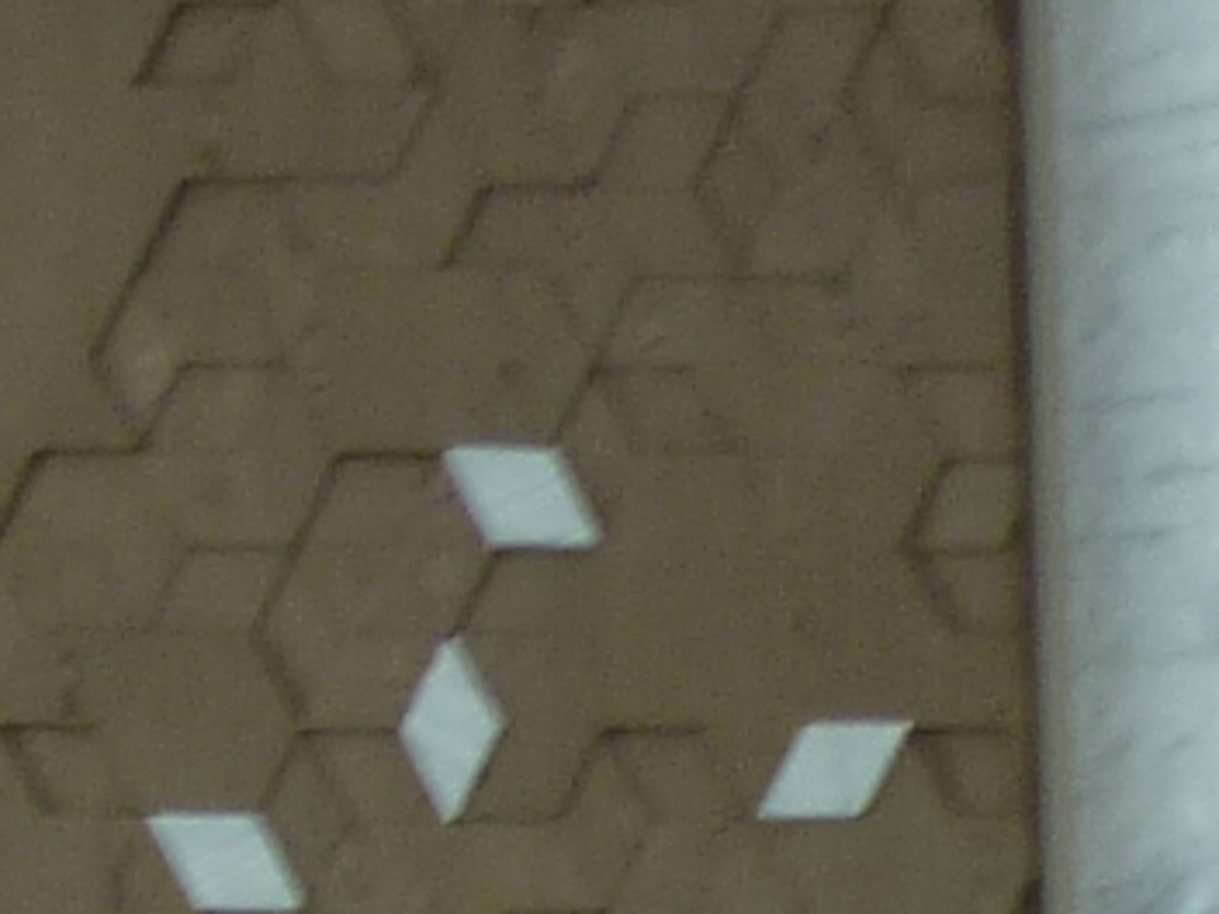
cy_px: 2680
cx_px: -963
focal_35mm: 240
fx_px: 8452
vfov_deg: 5.8
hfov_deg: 8.0
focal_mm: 5.5
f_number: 2.8
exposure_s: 1/30
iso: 100
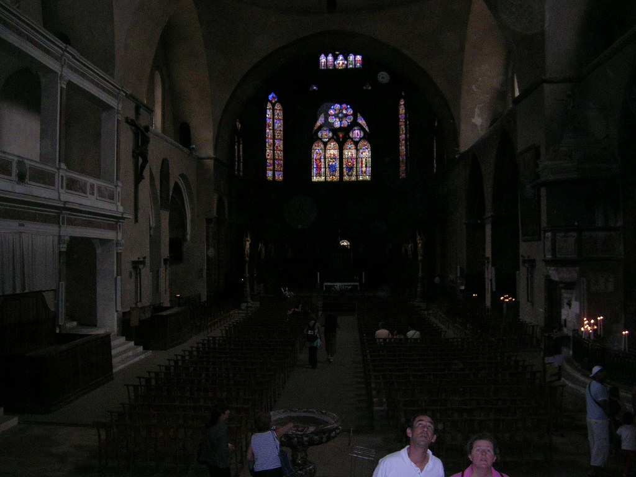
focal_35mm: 35
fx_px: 643
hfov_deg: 52.6
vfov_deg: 40.7
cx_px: 318
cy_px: 238
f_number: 2.8
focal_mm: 5.4
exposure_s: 1/60.1
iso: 200
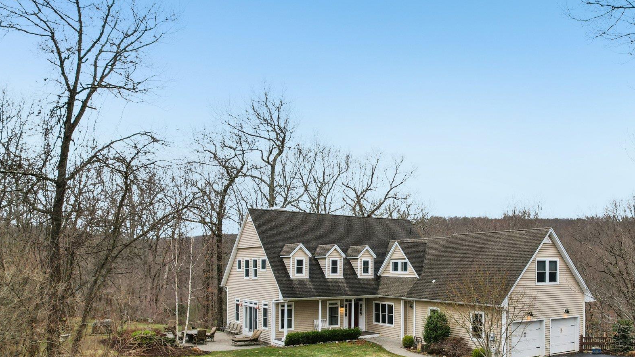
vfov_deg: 38.1
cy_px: 262
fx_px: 505
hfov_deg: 63.4
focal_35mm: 30
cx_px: 396
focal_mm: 8.4
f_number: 2.8
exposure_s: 1/400
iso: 100
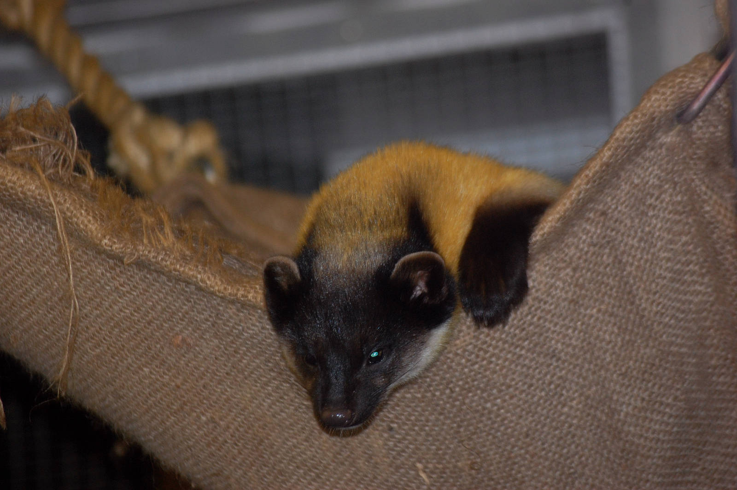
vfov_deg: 4.6
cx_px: 368
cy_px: 245
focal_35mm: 300
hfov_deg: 6.9
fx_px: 6136
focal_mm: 200
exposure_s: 1/60
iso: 560
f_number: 5.6
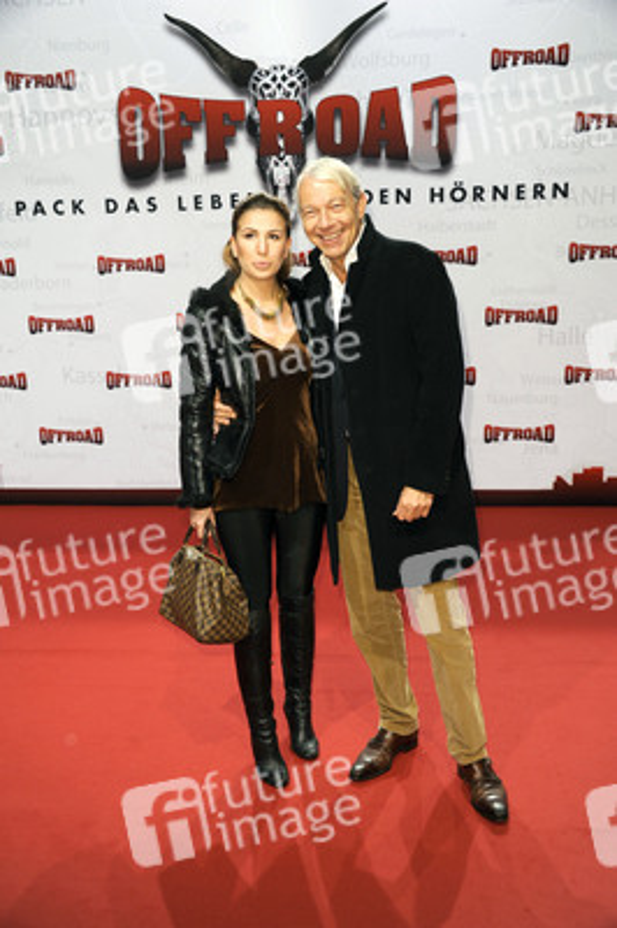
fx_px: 979
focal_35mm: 38
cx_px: 308
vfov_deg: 50.7
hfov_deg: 35.0
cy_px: 464
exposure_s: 1/250
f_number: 5.6
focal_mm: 38
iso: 800
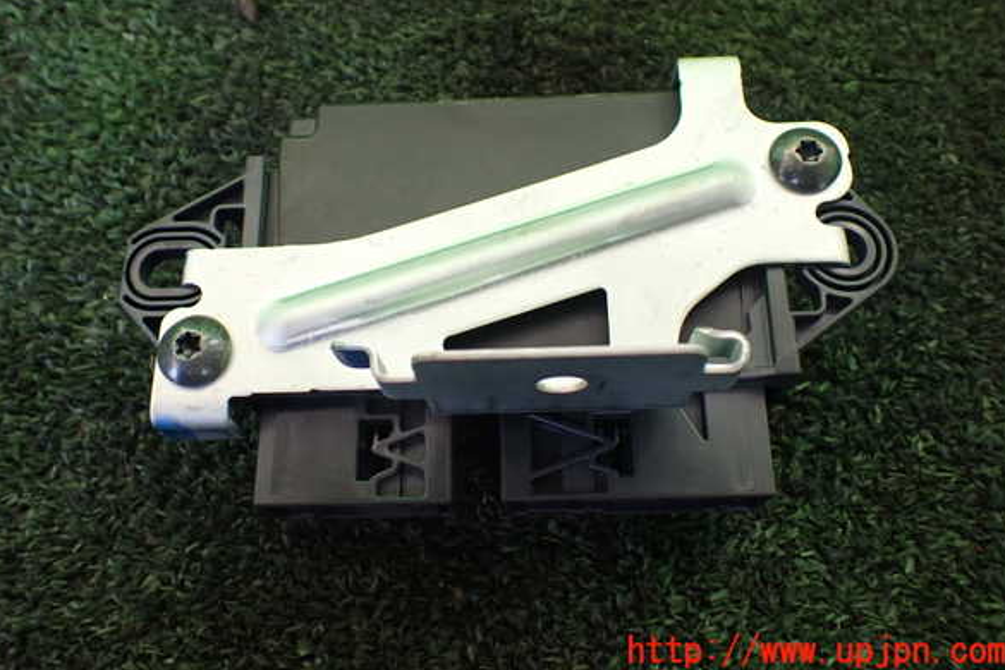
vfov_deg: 41.0
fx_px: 893
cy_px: 287
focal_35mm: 32
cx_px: 500
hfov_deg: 58.7
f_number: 2.3
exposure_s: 1/125
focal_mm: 5.4
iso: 200
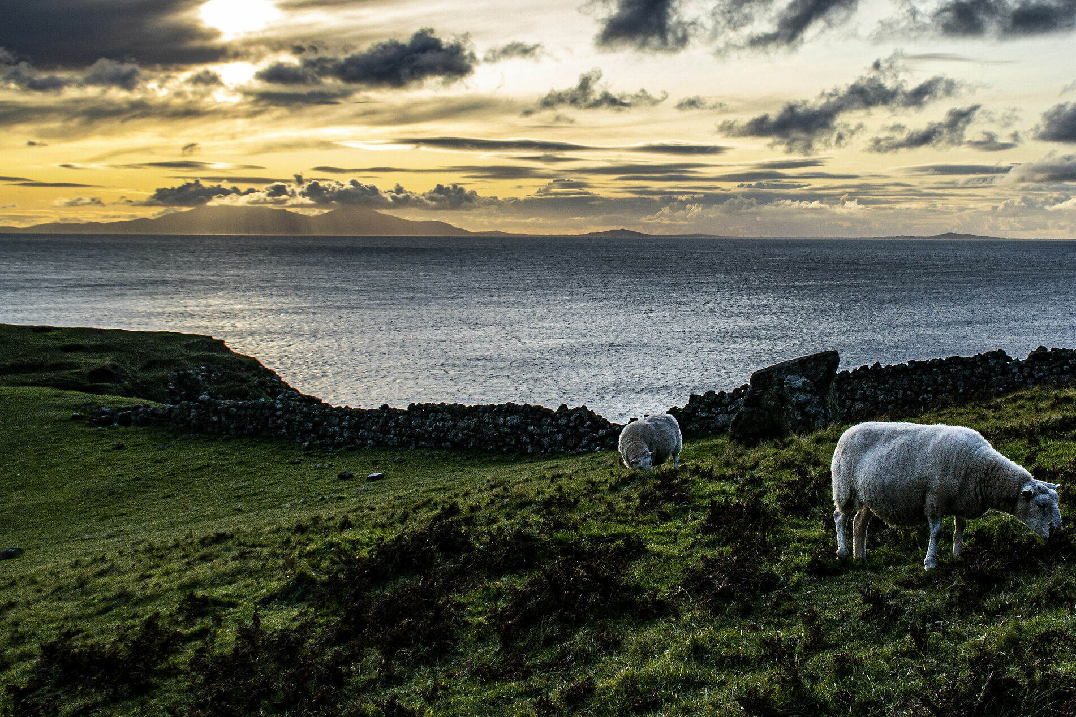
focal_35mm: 53
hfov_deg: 37.4
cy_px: 275
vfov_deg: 25.5
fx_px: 1584
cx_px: 647
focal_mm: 28
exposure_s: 1/500
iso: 400
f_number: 11
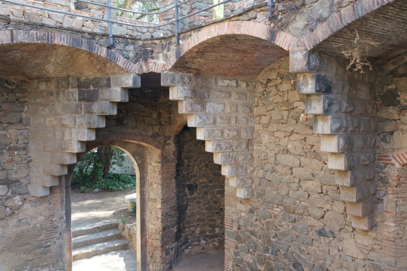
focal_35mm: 33
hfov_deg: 57.2
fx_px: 373
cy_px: 136
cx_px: 204
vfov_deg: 40.0
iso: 200
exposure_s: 1/50
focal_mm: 22
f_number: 5.6
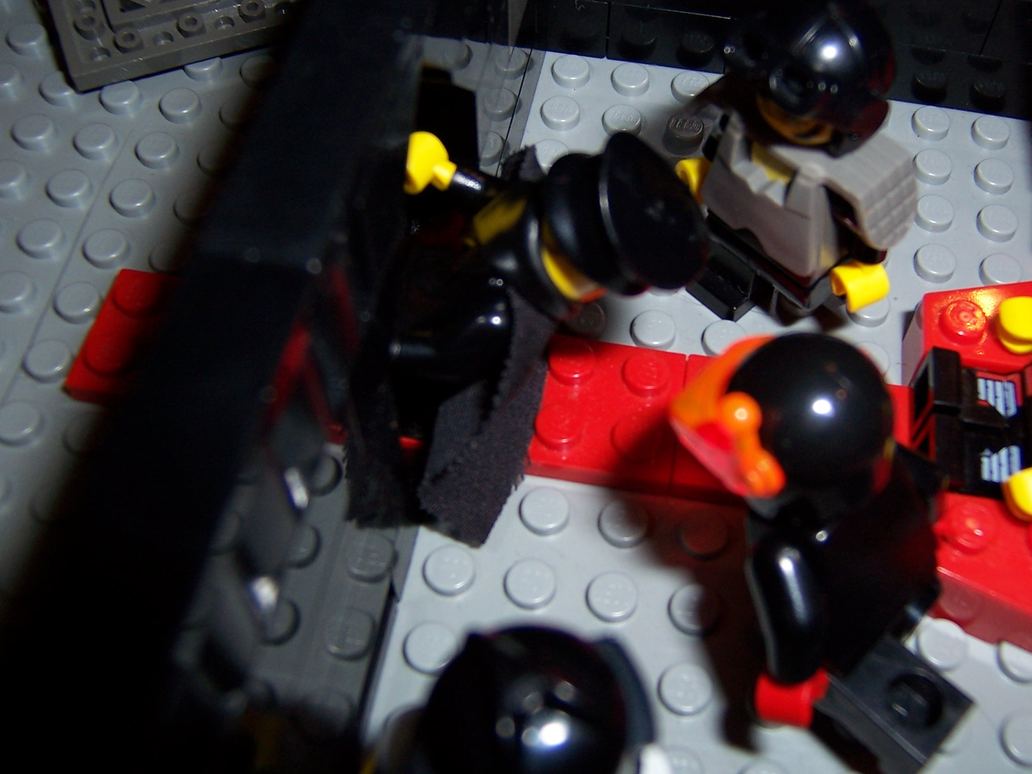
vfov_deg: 37.7
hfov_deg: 48.8
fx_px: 1133
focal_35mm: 38
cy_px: 353
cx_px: 590
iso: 80
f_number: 2.8
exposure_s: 1/60
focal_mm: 5.5
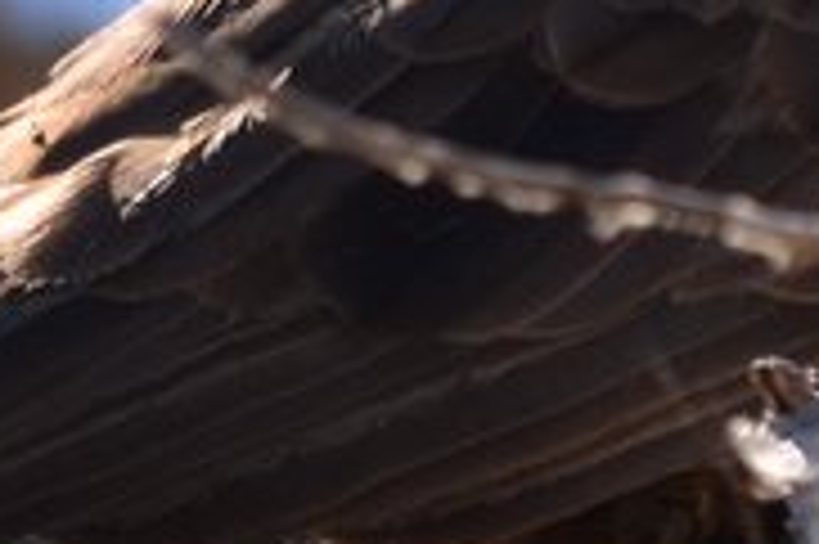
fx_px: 71846
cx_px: 738
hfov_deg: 0.7
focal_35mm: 3161
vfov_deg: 0.4
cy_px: -292
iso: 200
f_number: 6.3
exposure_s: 1/640
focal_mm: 300
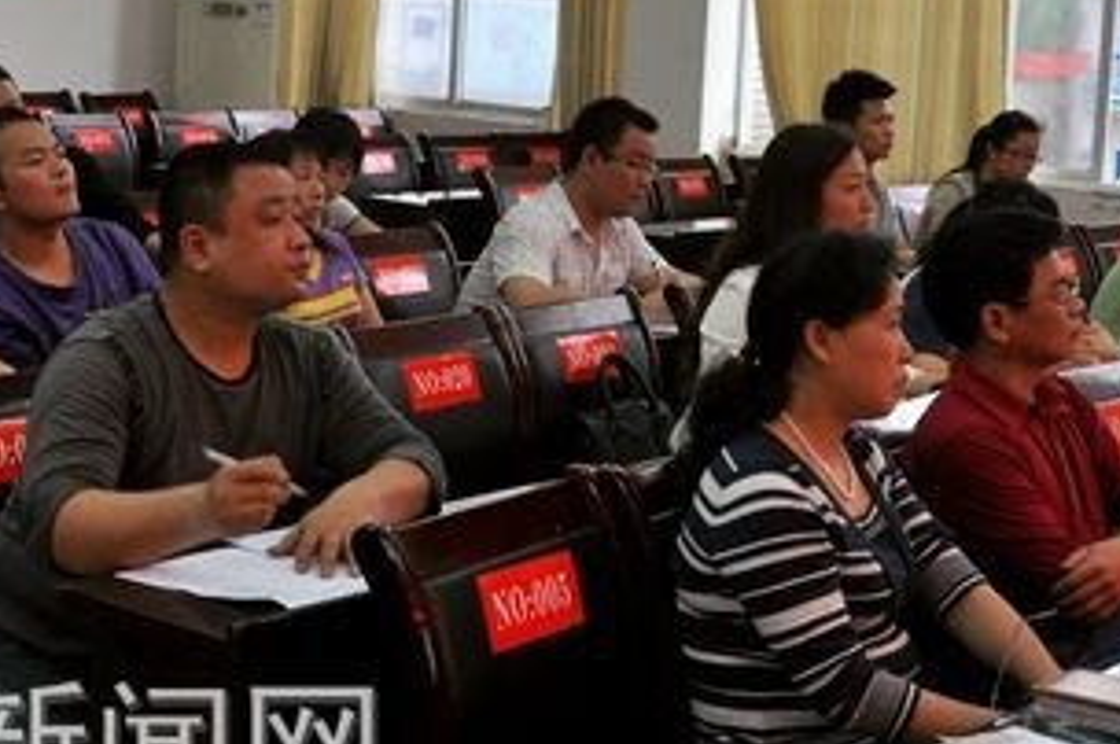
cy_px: 215
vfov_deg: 19.1
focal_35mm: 71
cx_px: 718
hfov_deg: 28.3
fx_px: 2206
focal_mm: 24
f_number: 6.3
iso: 1000
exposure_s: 1/30
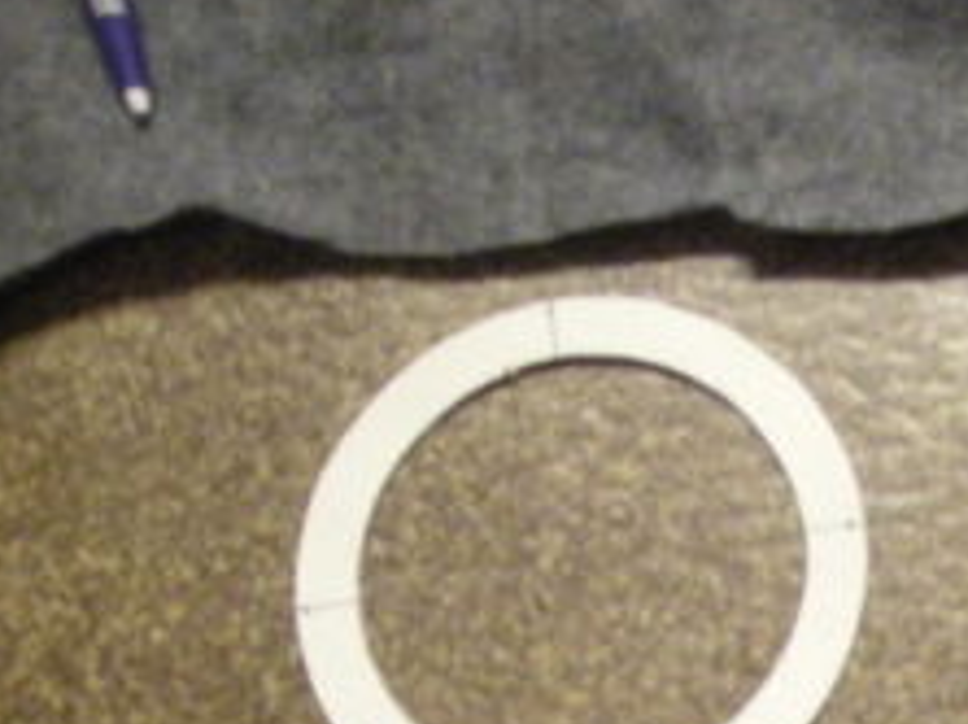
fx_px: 2821
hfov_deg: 18.3
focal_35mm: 101
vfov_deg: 14.1
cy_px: 925
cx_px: 1217
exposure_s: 1/9.6
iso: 400
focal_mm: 5.7
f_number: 2.8
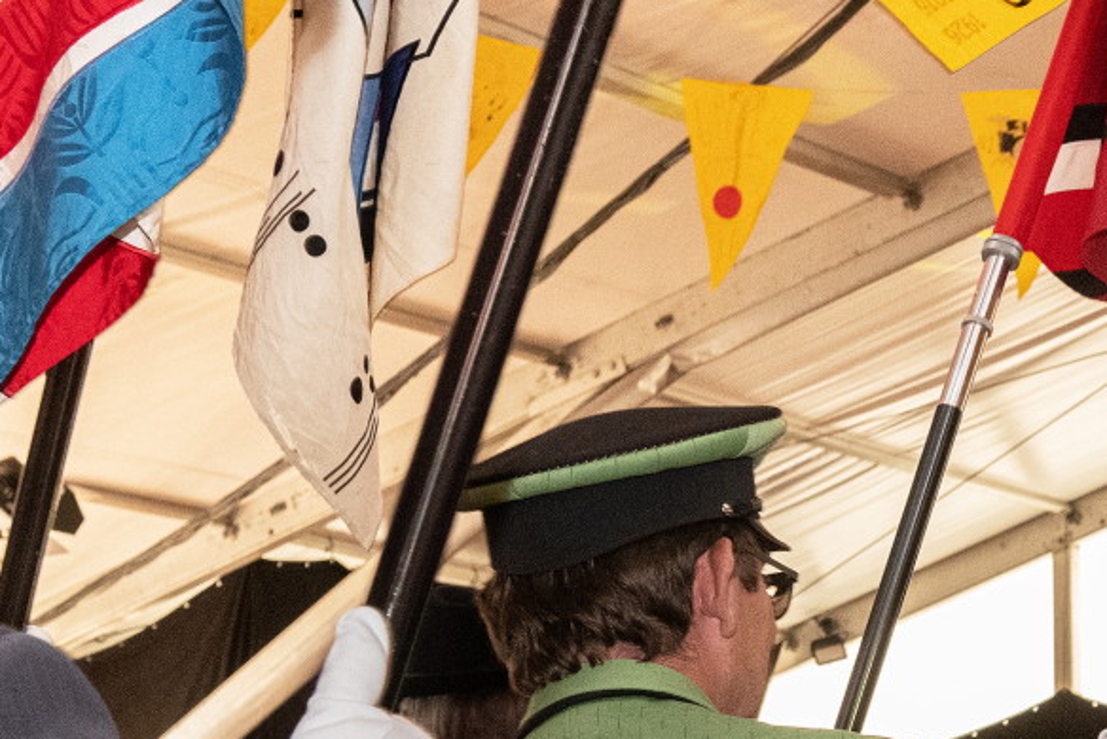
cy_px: 957
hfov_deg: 13.8
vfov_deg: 9.8
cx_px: 1759
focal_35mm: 138
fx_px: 4245
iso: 4000
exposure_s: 1/125
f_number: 8
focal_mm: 42
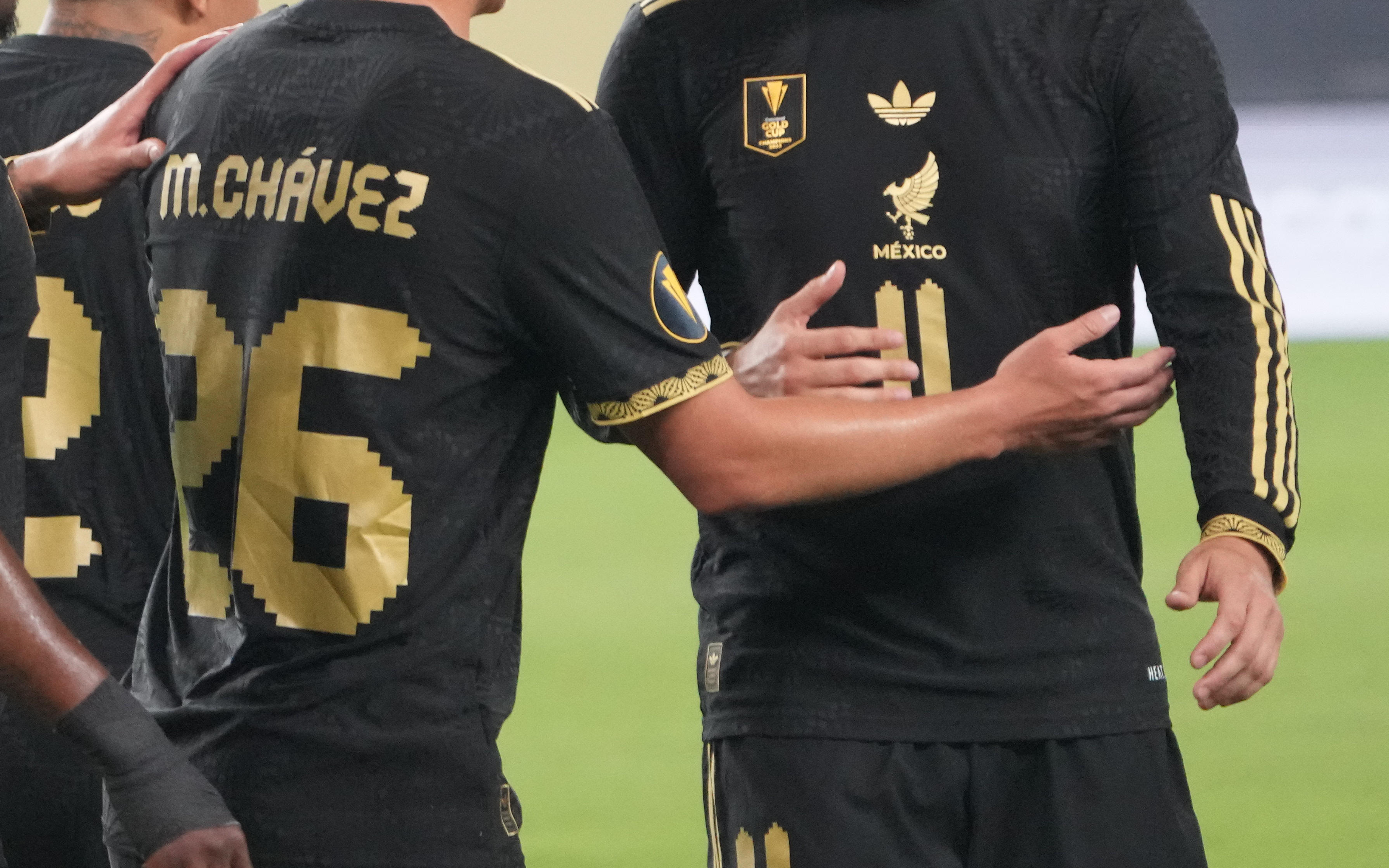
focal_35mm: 491
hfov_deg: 4.3
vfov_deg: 2.7
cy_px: -4
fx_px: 18587
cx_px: 174
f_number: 5.6
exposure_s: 1/1000
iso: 6400
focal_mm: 200
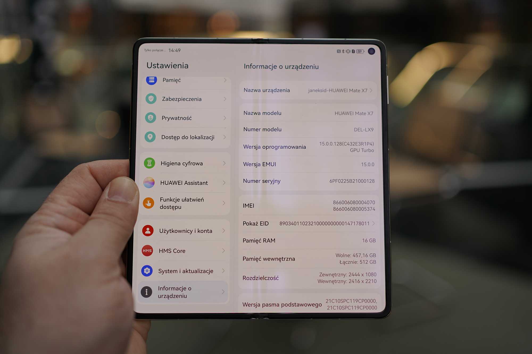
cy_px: 177
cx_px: 266
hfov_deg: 54.4
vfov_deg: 37.8
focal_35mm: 35
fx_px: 517
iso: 100
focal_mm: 35
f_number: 2.2
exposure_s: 1/80
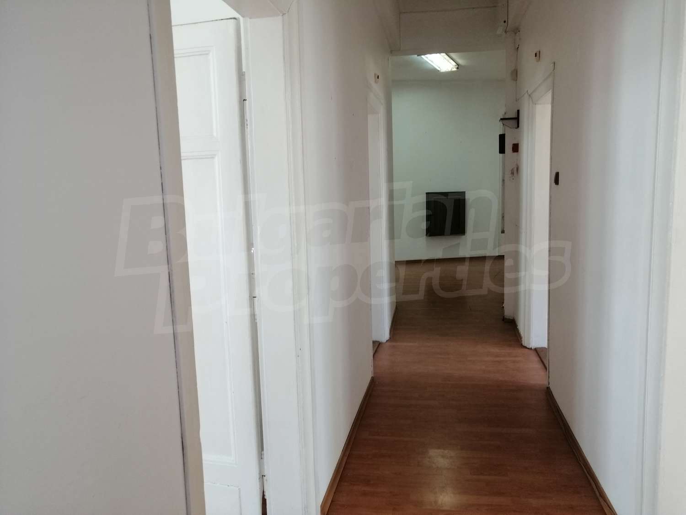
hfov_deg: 65.3
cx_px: 343
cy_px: 258
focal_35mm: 27
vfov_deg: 51.4
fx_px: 535
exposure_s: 1/50
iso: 125
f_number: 1.8
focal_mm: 3.95
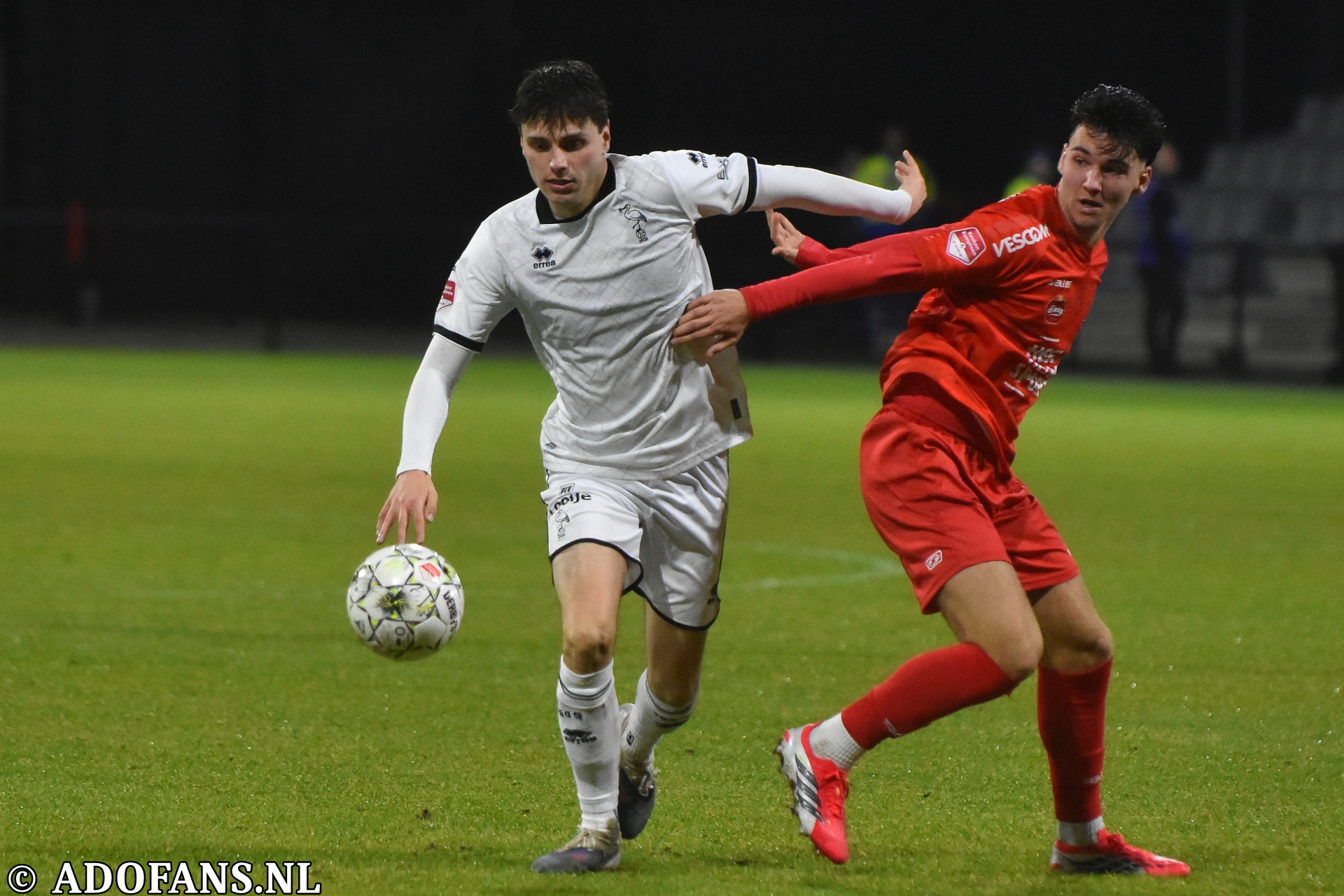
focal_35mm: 270
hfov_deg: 7.6
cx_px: 672
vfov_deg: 5.1
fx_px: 10079
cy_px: 448
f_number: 2.8
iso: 3200
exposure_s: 1/800
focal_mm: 180
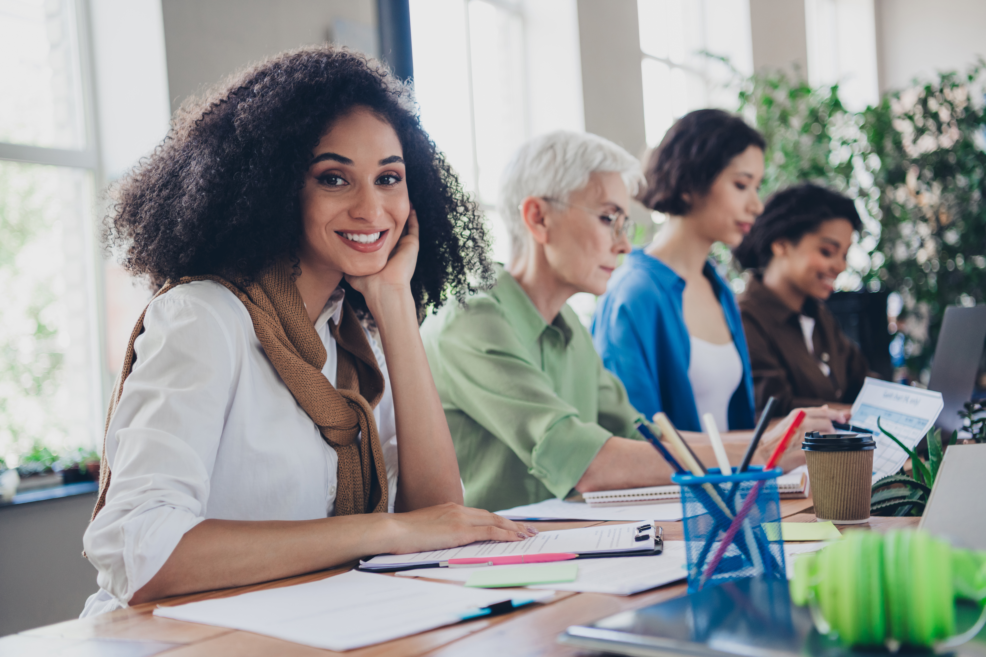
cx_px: 493
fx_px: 1369
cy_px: 328
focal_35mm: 50
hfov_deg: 39.6
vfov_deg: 27.0
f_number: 2.8
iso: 640
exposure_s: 1/100
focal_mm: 50
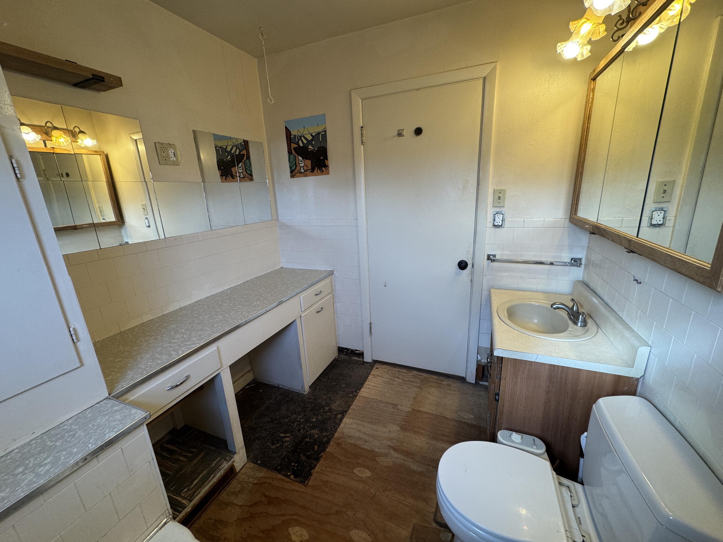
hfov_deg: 102.1
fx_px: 292
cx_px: 362
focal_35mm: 14
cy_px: 271
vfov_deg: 85.7
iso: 125
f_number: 2.2
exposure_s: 1/120
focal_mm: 2.22
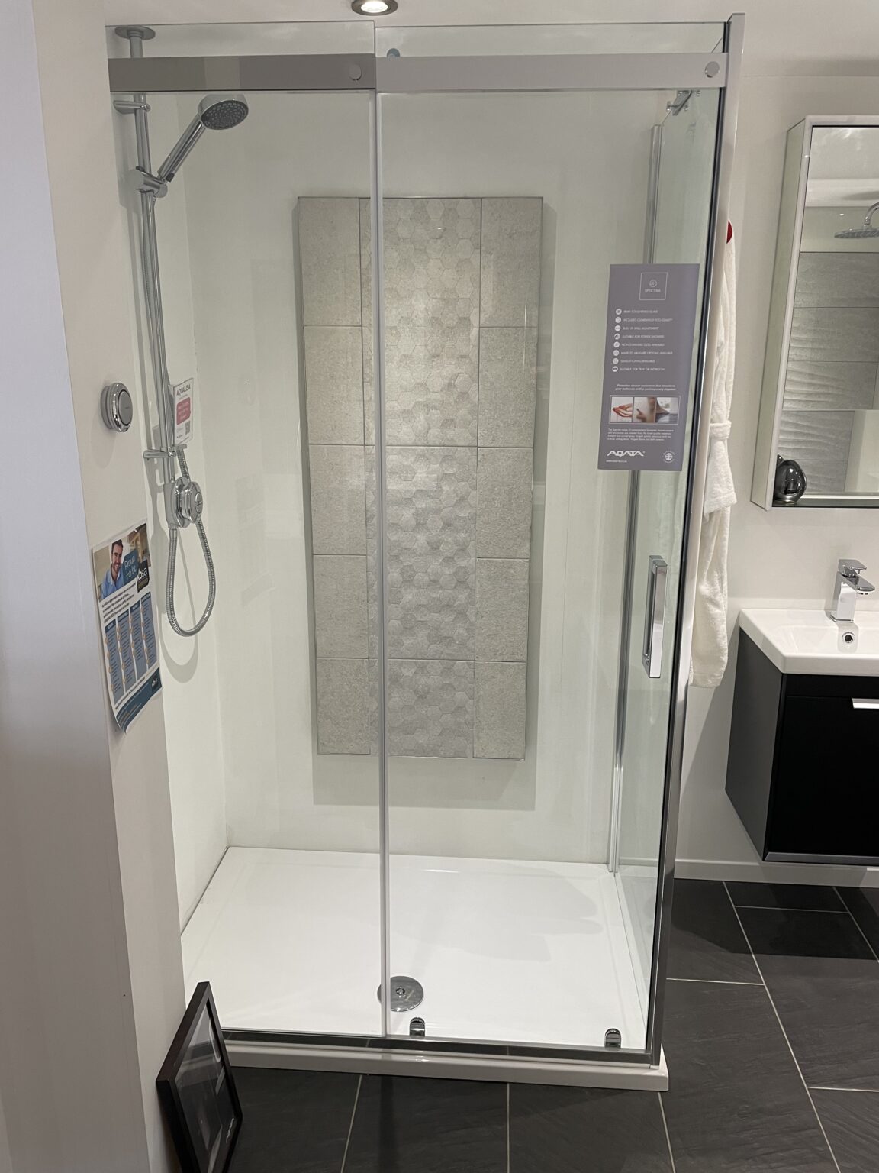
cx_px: 440
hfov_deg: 53.1
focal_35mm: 26
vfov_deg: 67.3
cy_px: 586
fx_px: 880
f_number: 1.6
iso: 64
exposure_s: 1/50
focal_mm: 4.2
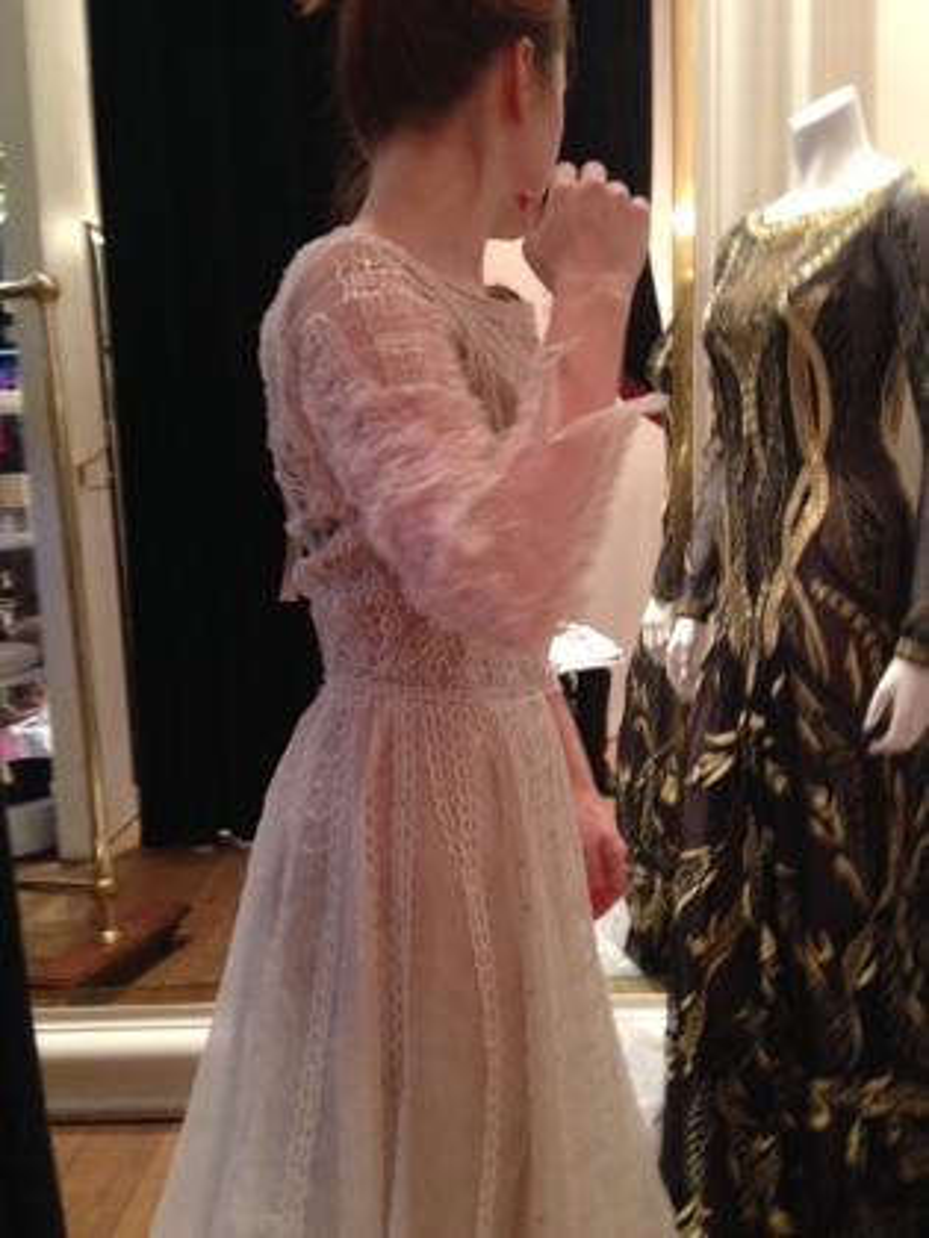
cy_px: 619
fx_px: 1181
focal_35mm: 33
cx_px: 464
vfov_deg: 55.4
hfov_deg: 42.9
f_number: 2.4
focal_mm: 4.12
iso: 160
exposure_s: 1/20
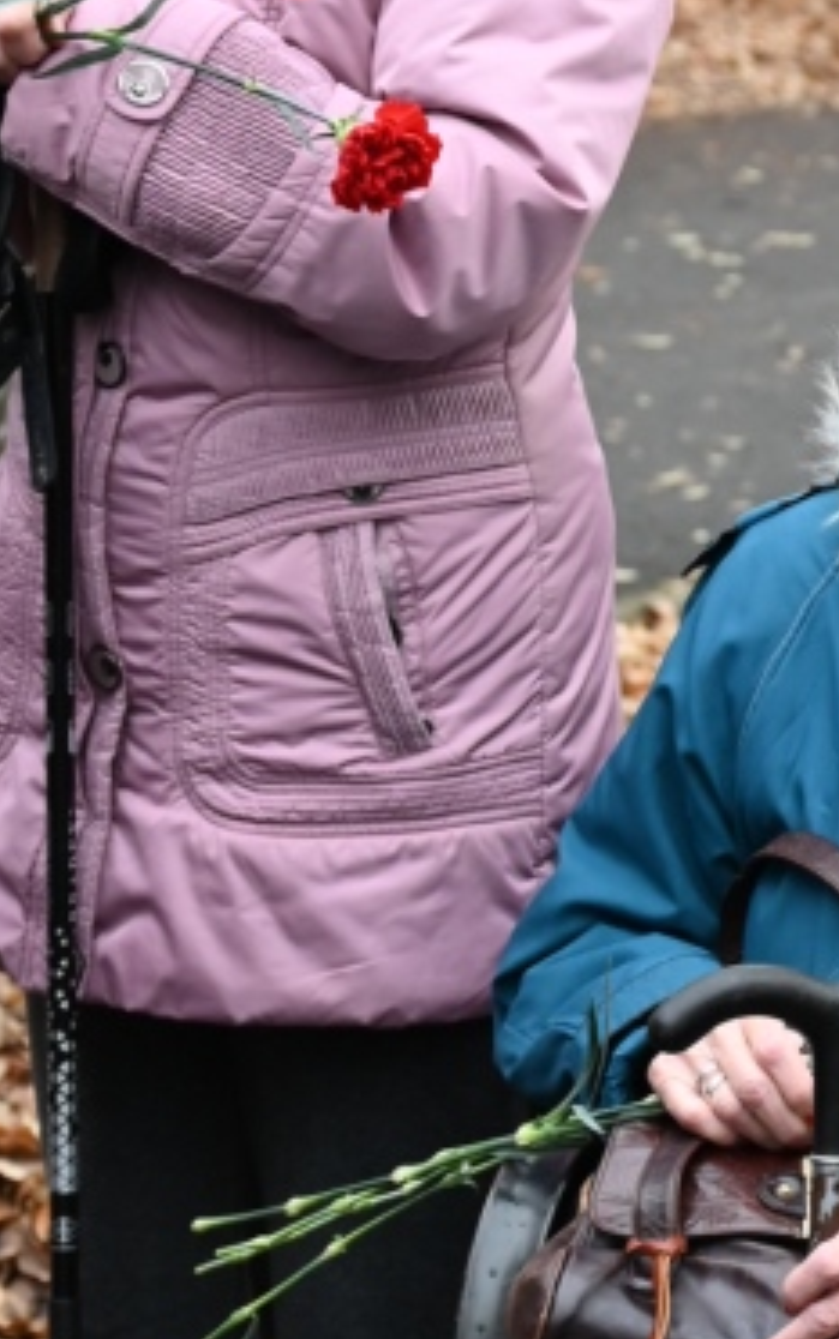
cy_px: 774
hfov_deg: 5.4
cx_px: 985
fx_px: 8913
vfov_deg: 8.6
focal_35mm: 244
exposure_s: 1/250
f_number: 5
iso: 800
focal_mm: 58
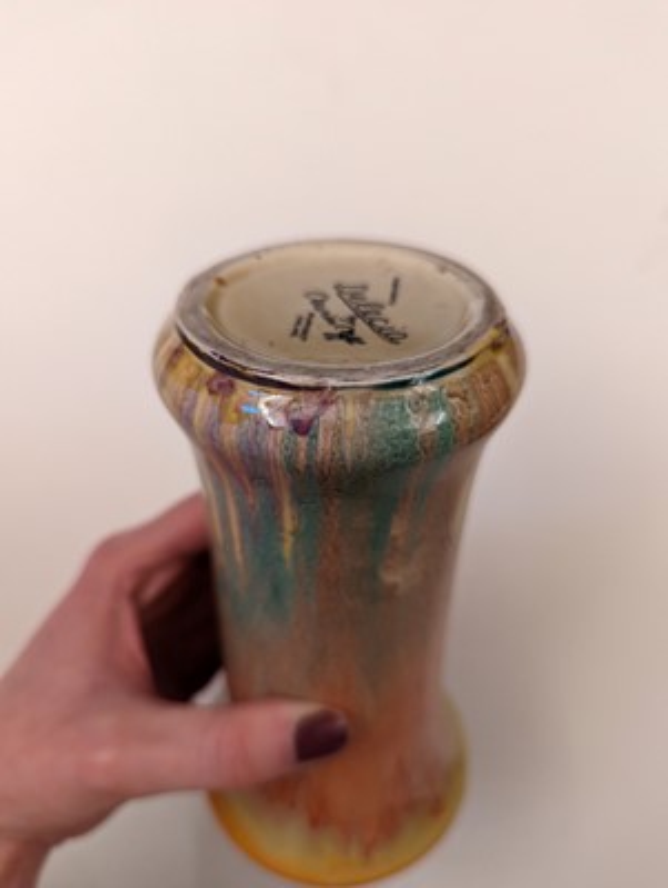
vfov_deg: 71.5
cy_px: 444
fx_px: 616
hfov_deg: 56.9
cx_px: 334
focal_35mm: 24
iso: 1005
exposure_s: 1/100
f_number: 1.85
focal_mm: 6.81
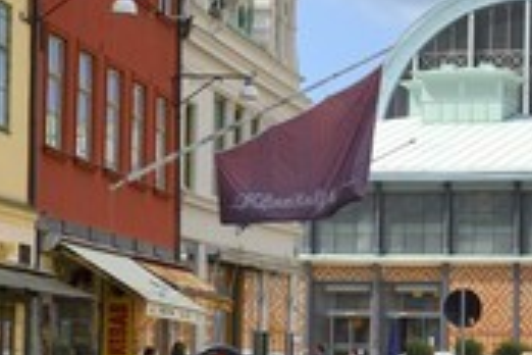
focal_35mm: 169
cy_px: 208
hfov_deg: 12.1
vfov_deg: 8.1
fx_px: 2497
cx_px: 465
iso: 200
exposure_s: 1/250
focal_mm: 70
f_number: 16
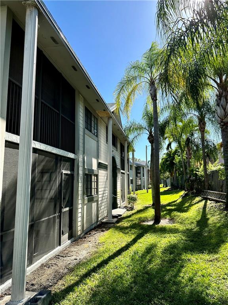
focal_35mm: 24
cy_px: 152
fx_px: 211
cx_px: 114
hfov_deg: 56.8
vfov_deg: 71.6
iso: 80
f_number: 1.78
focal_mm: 6.86
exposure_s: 1/2882
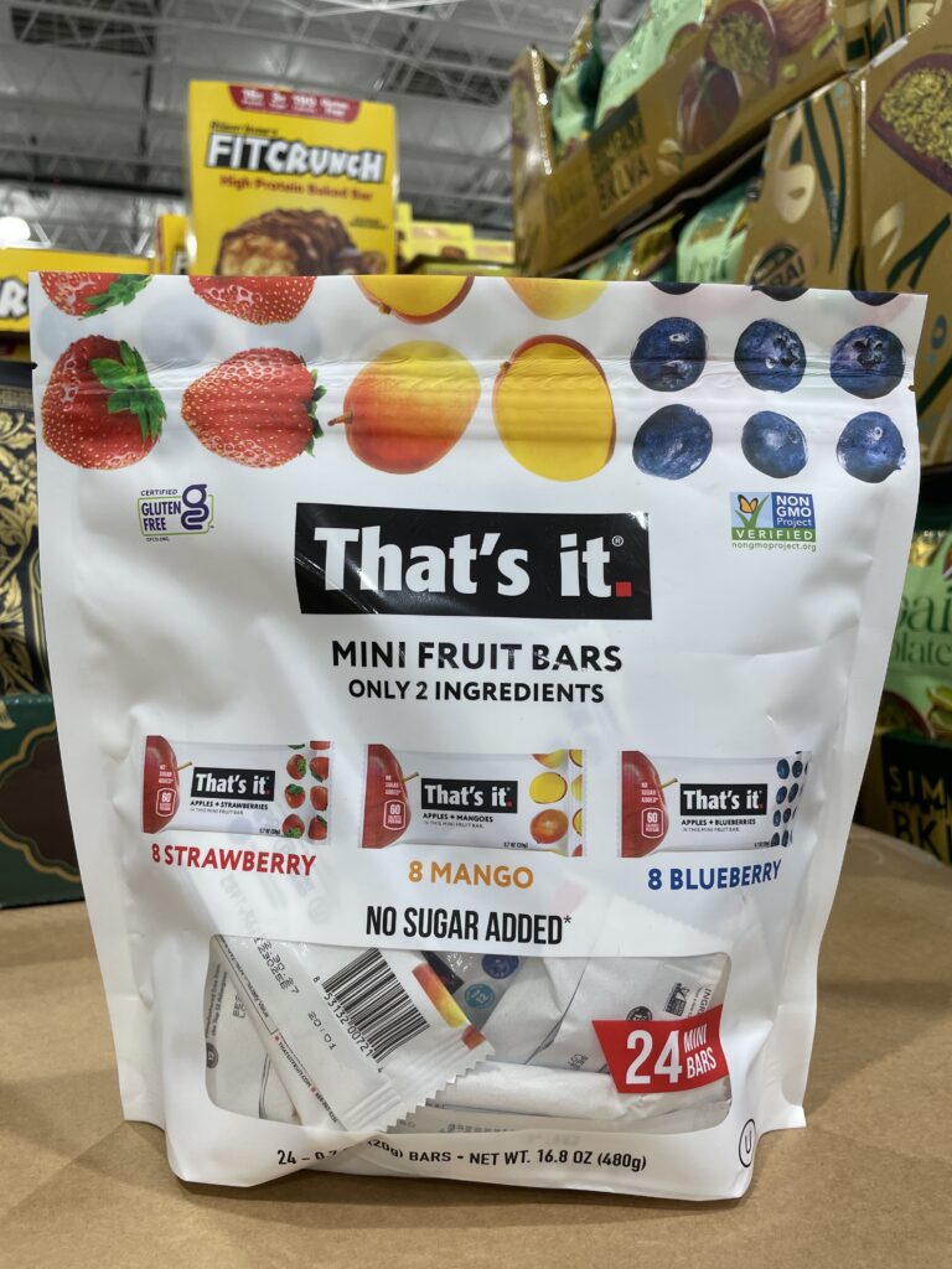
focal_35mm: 26
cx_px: 476
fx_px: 953
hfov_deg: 53.1
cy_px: 634
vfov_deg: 67.3
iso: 64
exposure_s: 1/121
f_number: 1.6
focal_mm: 4.2
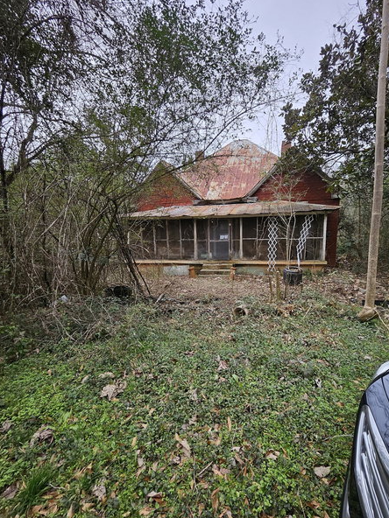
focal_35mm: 15
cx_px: 222
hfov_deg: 81.3
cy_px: 275
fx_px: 225
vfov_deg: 98.0
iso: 32
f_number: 2.2
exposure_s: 1/120
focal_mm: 1.74
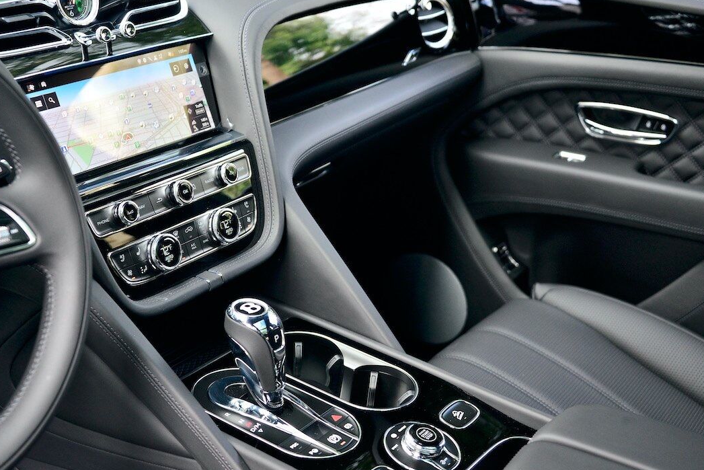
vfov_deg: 24.6
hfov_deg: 36.2
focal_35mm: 55
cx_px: 347
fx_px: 1076
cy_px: 231
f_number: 4.2
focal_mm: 45
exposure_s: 1/100
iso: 800
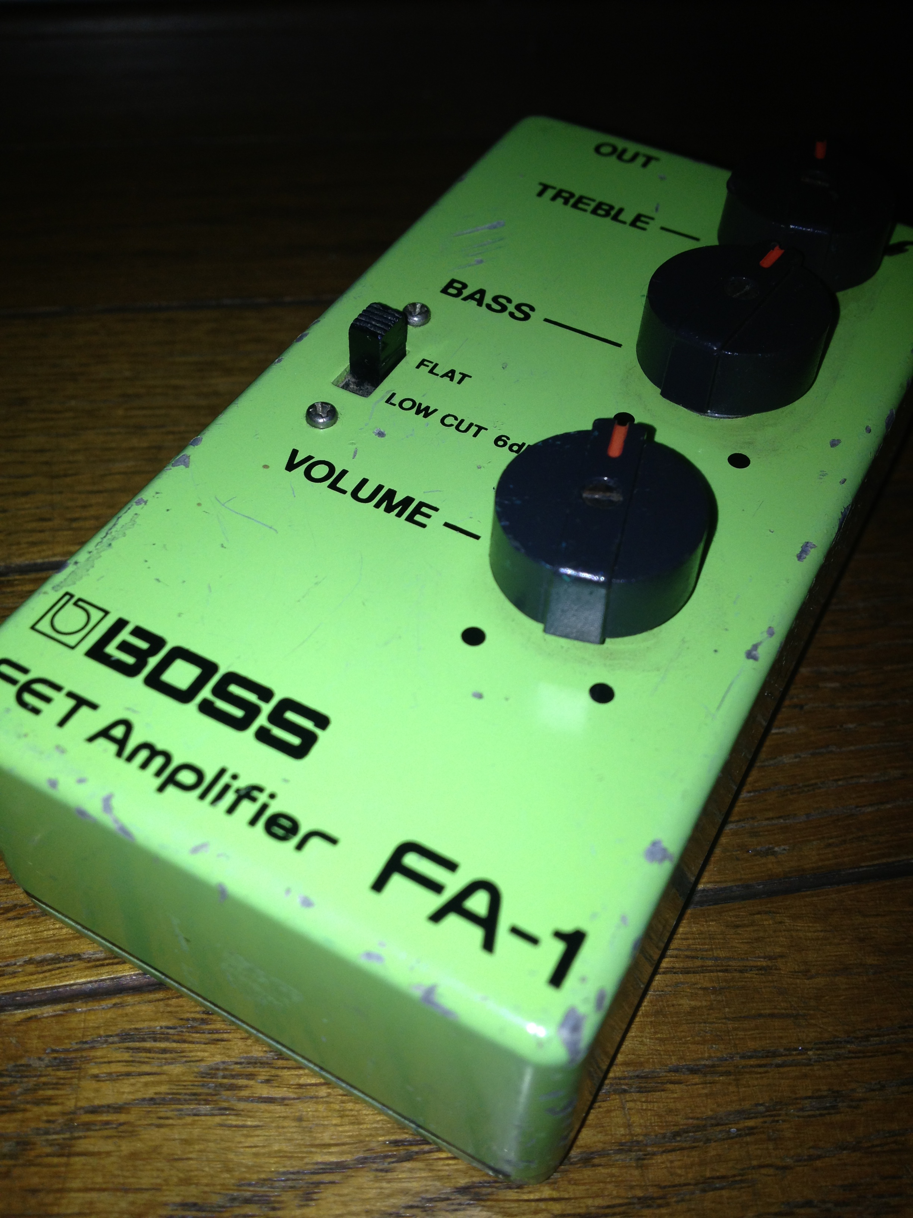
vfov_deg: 52.6
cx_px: 456
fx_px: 1231
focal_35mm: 35
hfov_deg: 40.7
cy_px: 609
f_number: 2.4
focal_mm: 4.28
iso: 50
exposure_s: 1/209
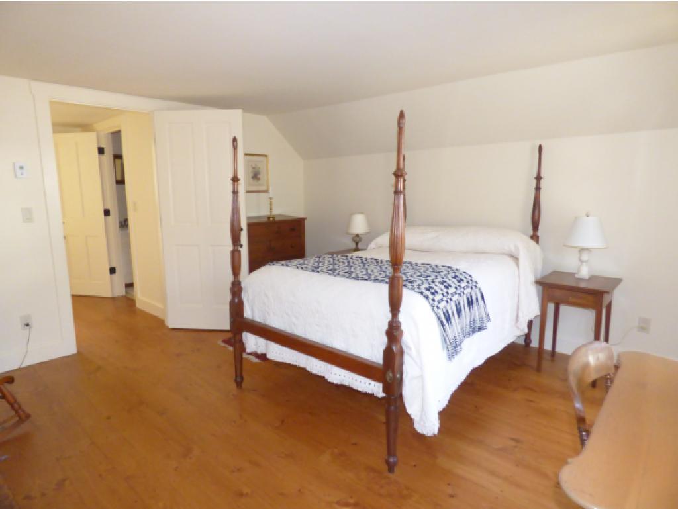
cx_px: 339
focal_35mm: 20
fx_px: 392
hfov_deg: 81.7
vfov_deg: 66.0
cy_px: 254
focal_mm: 3.58
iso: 800
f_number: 2.8
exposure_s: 1/60
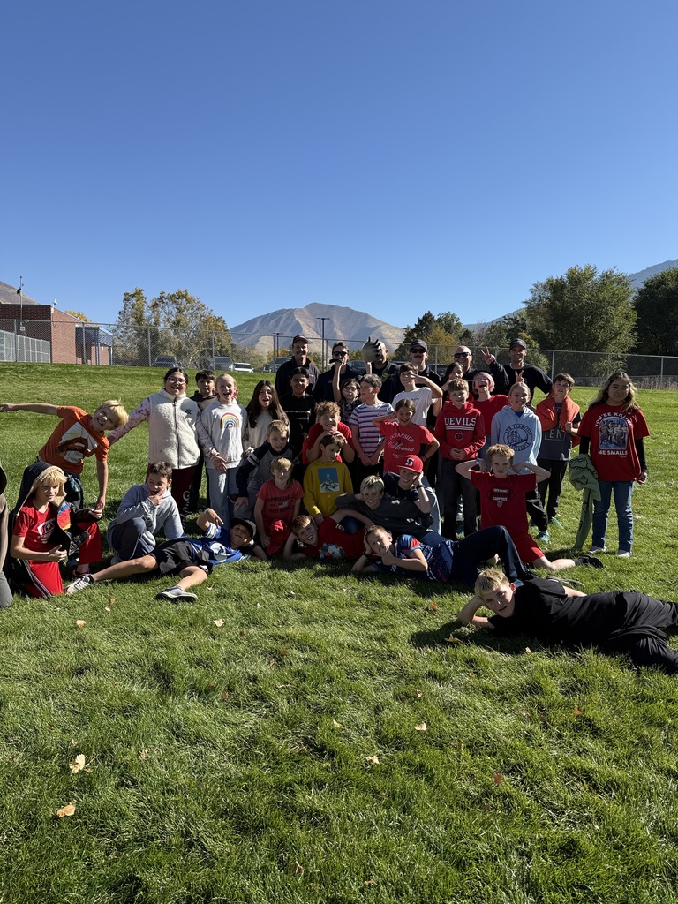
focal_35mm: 24
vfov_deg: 71.6
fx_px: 627
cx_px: 339
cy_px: 452
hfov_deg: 56.8
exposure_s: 1/2703
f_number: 1.78
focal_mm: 6.76
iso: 80
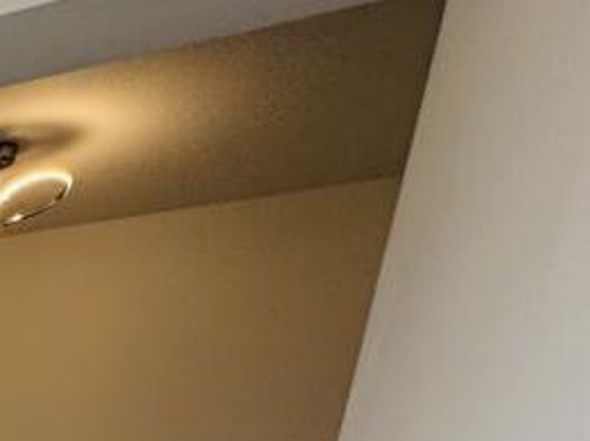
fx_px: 936
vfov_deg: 19.0
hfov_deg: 20.7
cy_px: 832
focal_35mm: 55
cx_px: -527
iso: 40
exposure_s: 1/147
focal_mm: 2.22
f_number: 2.2
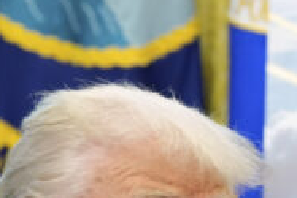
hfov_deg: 4.9
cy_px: 334
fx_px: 3451
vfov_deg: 3.3
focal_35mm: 418
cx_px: 489
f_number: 5
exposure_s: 1/125
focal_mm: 102
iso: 4000
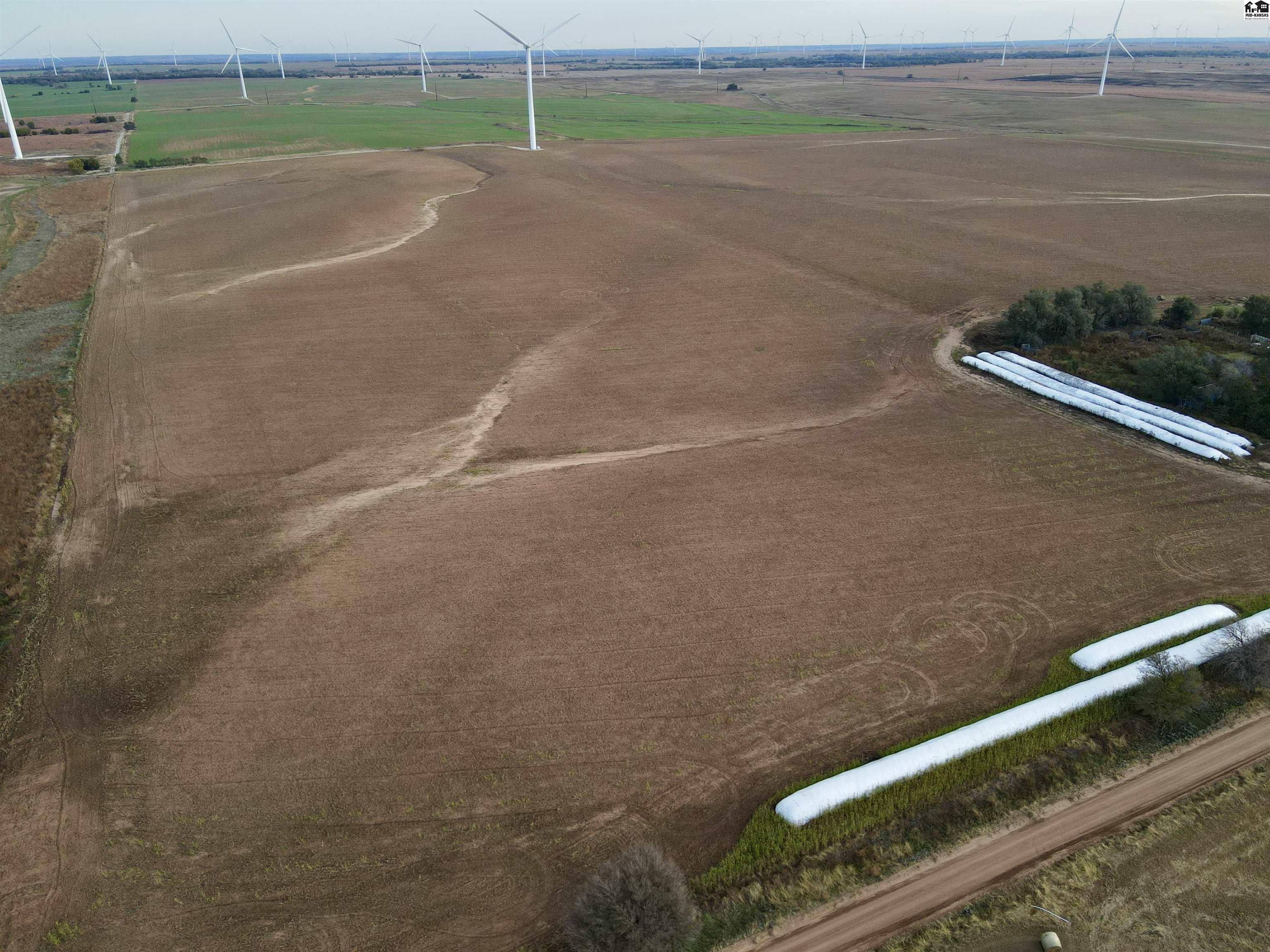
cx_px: 635
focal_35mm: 24
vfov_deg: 56.8
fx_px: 881
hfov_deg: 71.6
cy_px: 476
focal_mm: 4.5
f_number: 2.8
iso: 100
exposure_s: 1/100
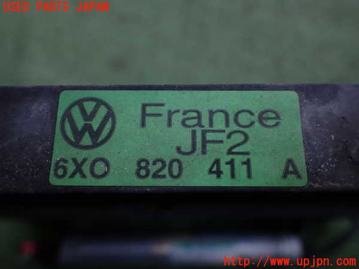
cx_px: 180
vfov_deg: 46.8
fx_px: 311
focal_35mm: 30
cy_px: 134
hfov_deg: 60.0
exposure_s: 1/125
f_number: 2.3
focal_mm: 5.4
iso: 125
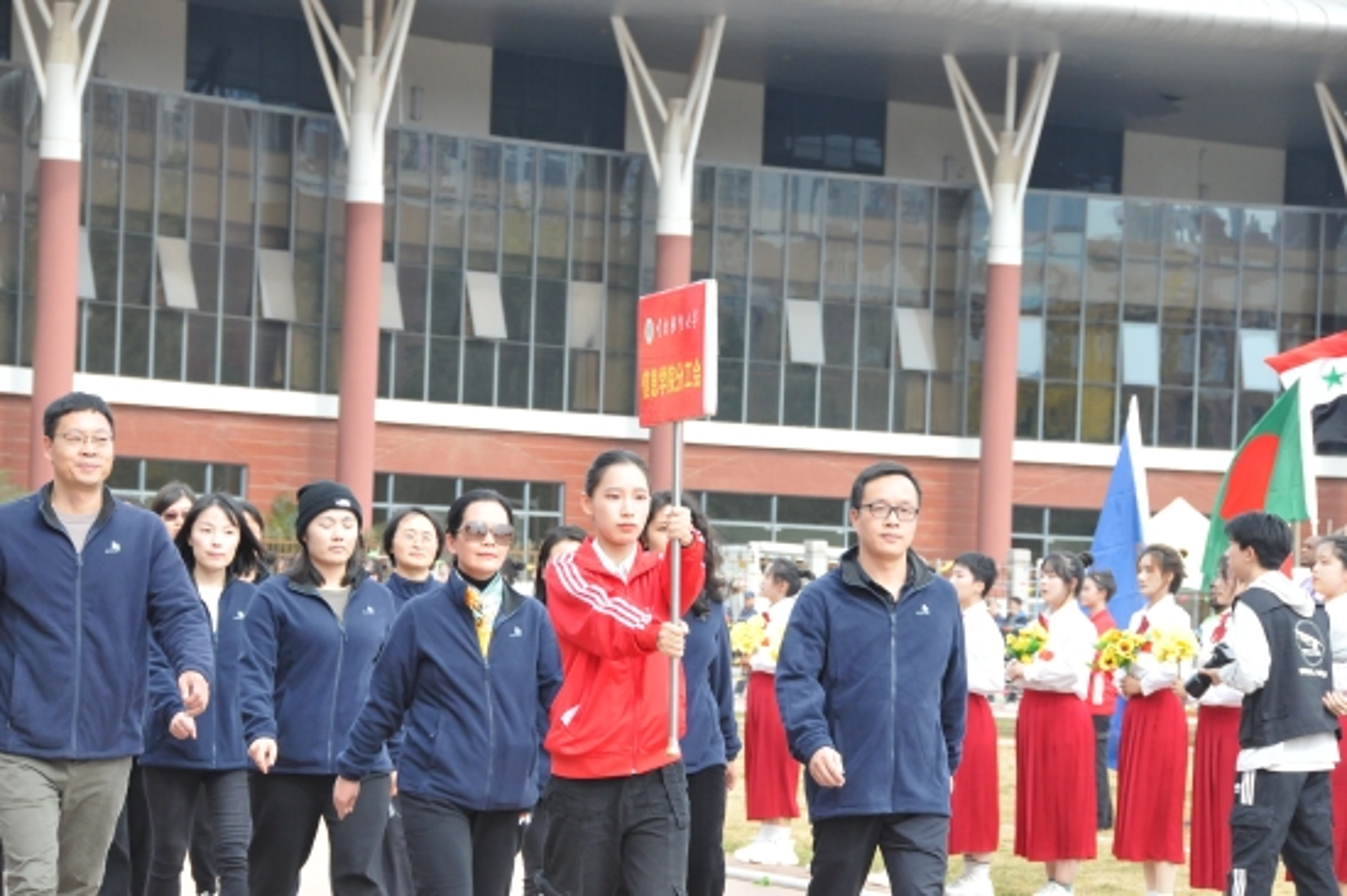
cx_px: 674
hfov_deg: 13.0
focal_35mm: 158
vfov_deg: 8.7
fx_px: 5889
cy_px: 448
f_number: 10
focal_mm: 105
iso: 1250
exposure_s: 1/400
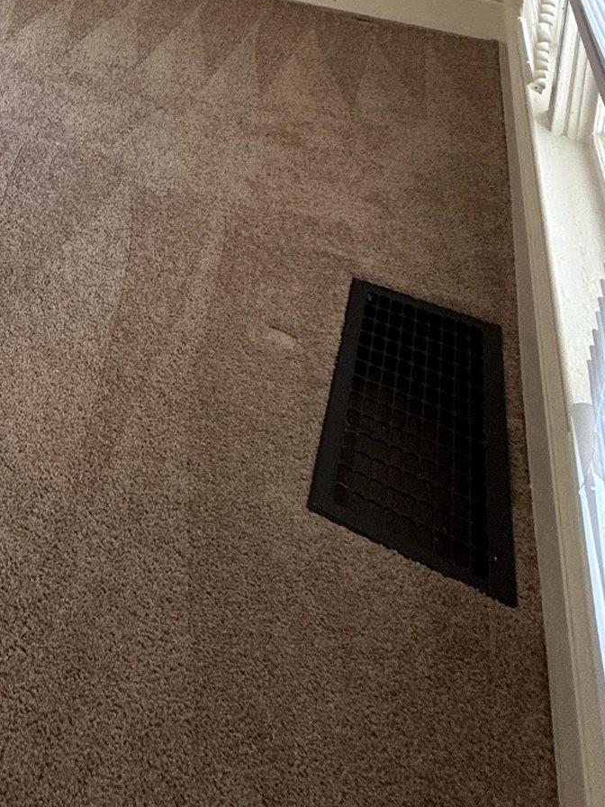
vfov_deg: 37.5
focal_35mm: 36
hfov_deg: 32.4
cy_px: -181
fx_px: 839
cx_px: -130
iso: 125
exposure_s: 1/99
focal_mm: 2.22
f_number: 2.2
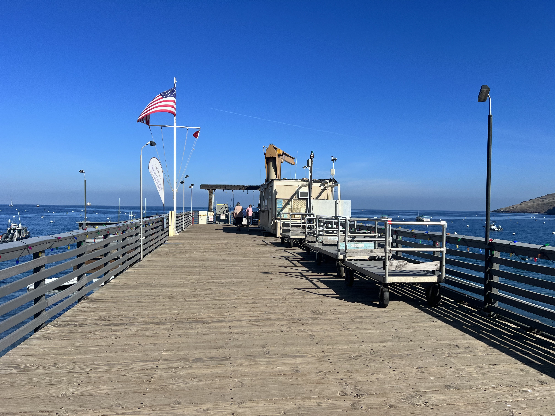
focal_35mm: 26
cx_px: 278
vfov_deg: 53.1
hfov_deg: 67.3
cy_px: 208
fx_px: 417
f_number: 1.5
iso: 50
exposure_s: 1/5587
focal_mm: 5.7
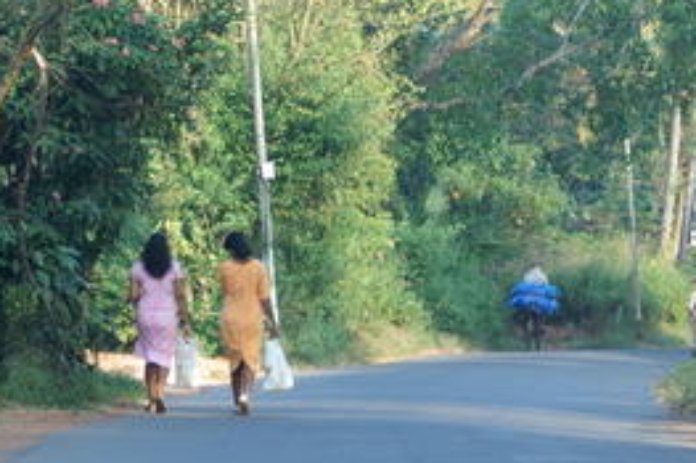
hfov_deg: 9.4
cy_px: 315
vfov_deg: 6.3
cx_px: 281
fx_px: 4231
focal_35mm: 219
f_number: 4.5
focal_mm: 60
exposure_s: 1/200
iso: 200
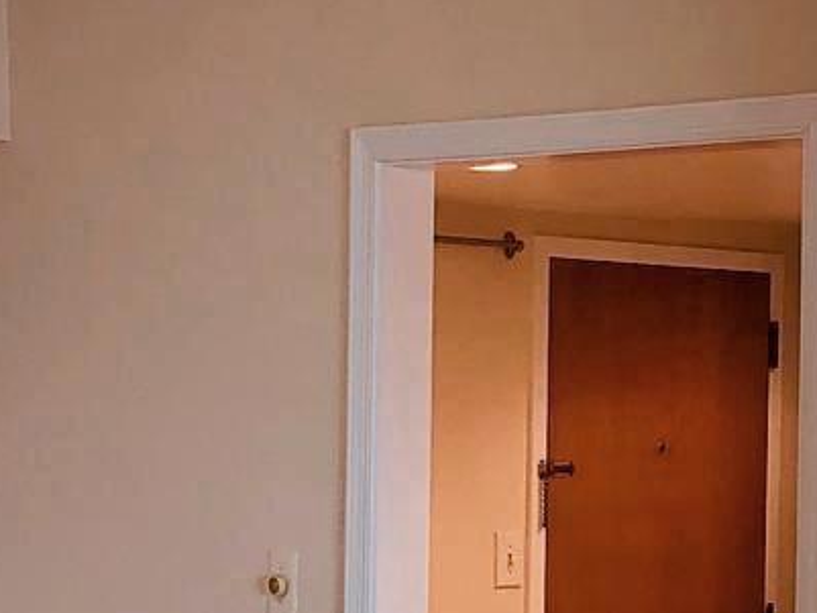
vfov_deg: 10.3
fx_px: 3376
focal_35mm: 143
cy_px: 644
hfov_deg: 13.8
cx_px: 573
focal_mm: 3.99
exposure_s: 1/19
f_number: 1.8
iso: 20
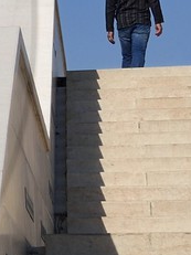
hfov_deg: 5.4
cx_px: -424
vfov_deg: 7.8
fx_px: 1863
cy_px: 20
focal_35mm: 253
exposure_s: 1/200
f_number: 20
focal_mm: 38
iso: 200
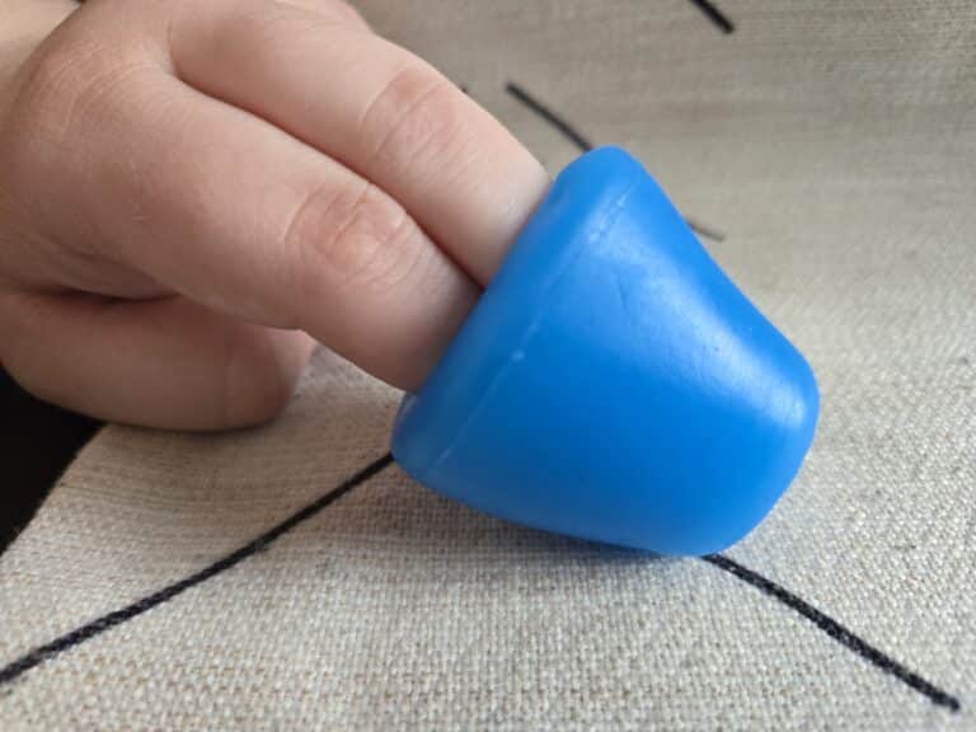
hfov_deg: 73.9
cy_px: 366
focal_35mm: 23
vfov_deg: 58.9
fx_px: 648
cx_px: 488
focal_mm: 5.4
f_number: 1.8
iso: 500
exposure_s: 1/120
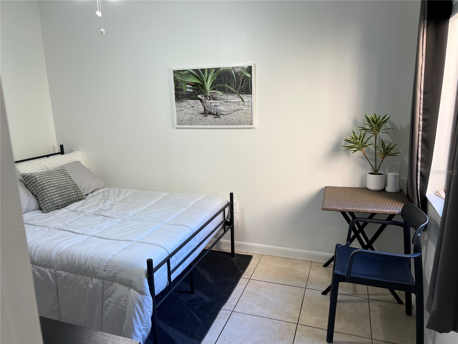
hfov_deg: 67.3
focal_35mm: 26
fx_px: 344
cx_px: 229
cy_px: 172
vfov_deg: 53.1
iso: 50
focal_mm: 5.7
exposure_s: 1/120
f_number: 1.5
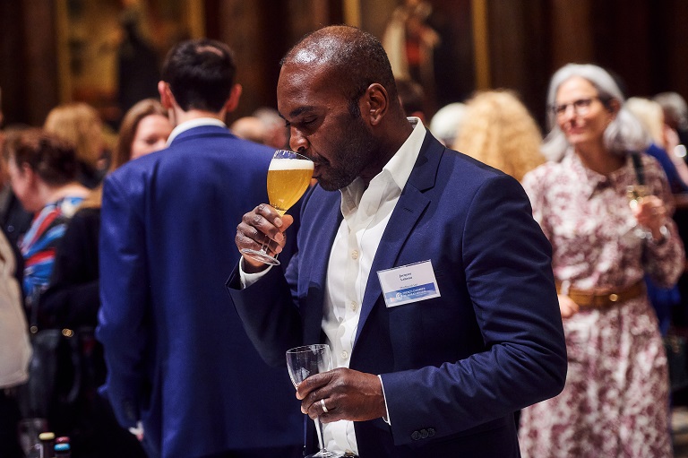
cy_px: 229
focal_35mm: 86
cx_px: 344
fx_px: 1642
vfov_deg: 15.9
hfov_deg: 23.7
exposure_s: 1/250
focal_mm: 86
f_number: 2.8
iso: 2000
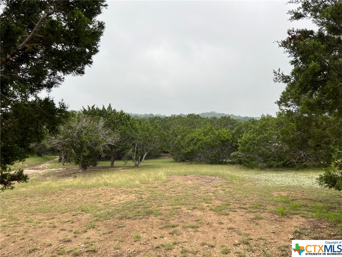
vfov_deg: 53.1
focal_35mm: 26
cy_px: 128
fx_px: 257
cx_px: 171
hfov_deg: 67.3
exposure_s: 1/621
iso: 50
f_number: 1.5
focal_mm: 5.7
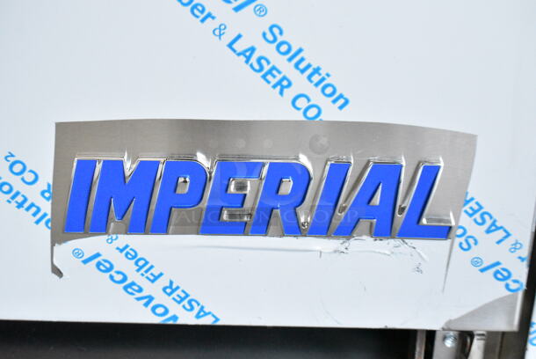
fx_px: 894
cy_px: 180
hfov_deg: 33.4
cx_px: 268
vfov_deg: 22.7
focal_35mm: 60
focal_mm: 40
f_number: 8
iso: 6400
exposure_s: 1/250
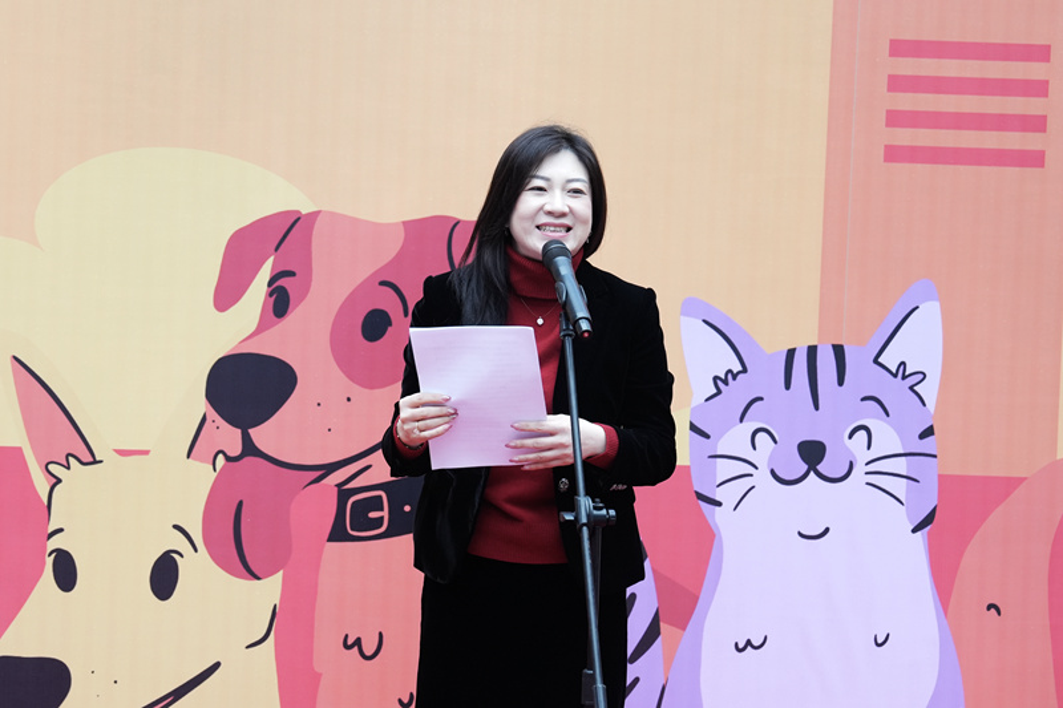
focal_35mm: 70
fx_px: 2066
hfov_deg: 28.8
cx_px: 532
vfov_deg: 19.4
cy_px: 354
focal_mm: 70
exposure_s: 1/125
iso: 1250
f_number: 4
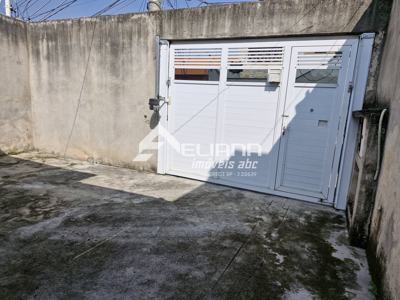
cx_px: 200
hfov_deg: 73.9
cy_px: 150
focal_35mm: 23
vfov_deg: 58.9
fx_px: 266
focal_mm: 5.54
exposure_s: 1/3008
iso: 50
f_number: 1.8
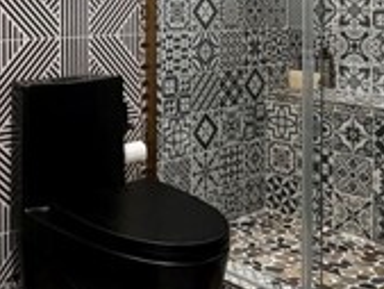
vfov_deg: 26.4
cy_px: 14
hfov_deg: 35.6
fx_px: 588
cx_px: 111
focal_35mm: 53
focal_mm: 2.22
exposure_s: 1/60
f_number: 2.2
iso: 200
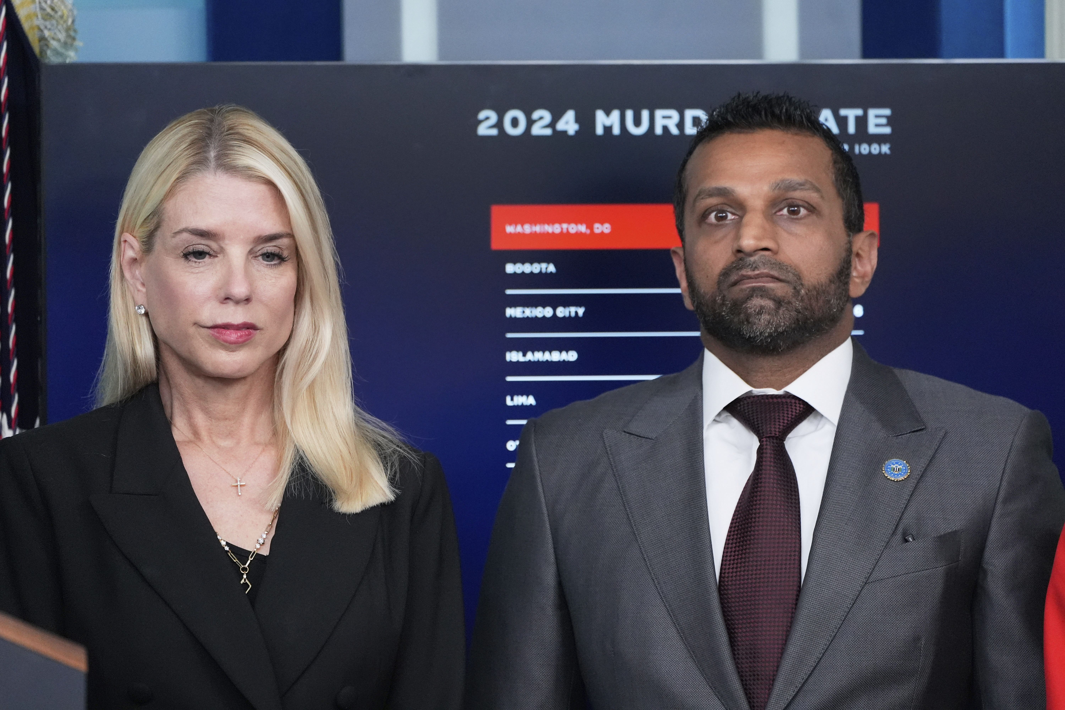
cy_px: 355
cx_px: 532
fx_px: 9850
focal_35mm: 333
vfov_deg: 4.1
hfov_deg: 6.2
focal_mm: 333
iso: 4000
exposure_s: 1/320
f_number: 5.6
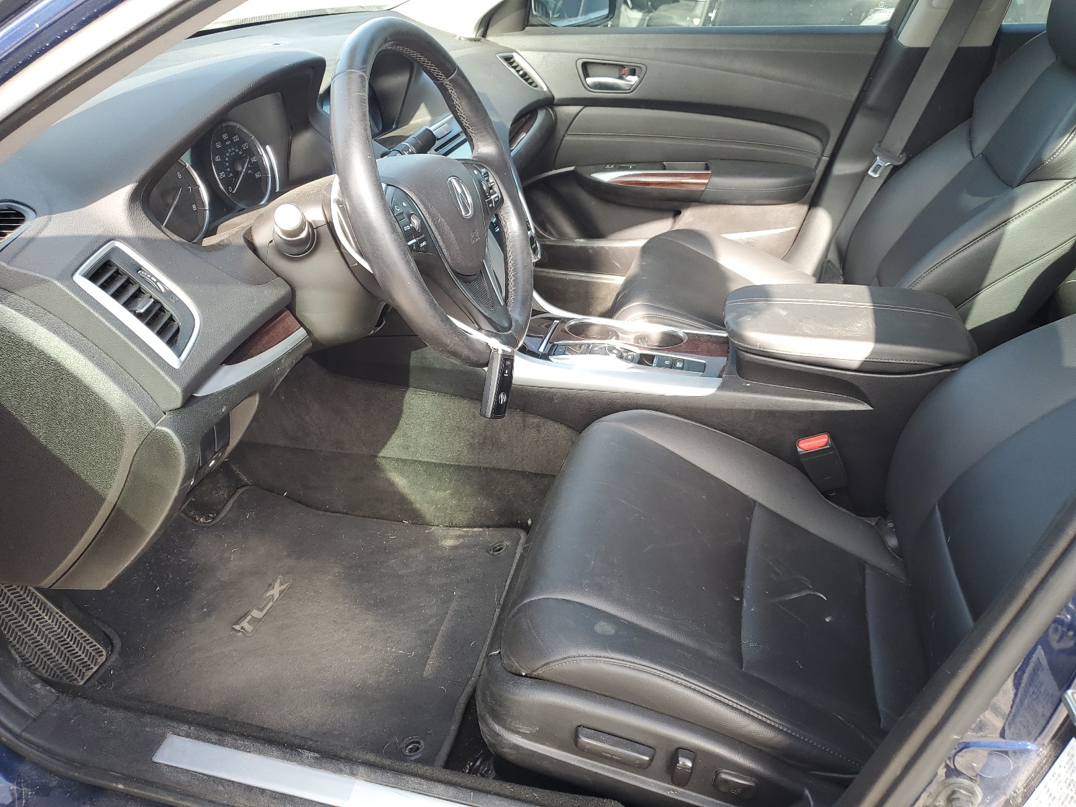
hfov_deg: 67.3
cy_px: 404
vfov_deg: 53.1
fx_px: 808
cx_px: 538
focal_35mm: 26
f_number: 1.5
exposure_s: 1/137
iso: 50
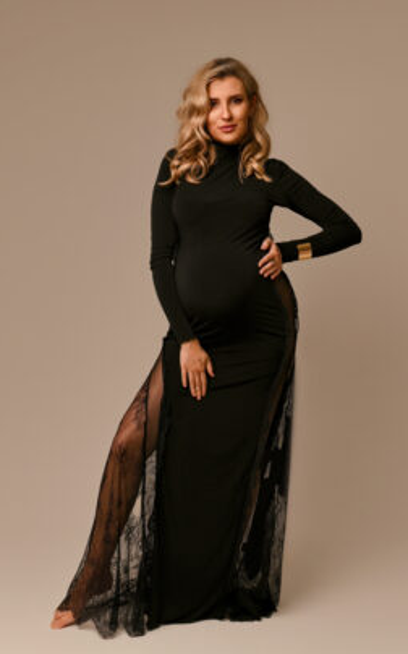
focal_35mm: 43
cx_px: 220
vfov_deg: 46.2
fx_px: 766
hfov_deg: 29.8
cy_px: 326
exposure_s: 1/125
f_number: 8
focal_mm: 35
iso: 125
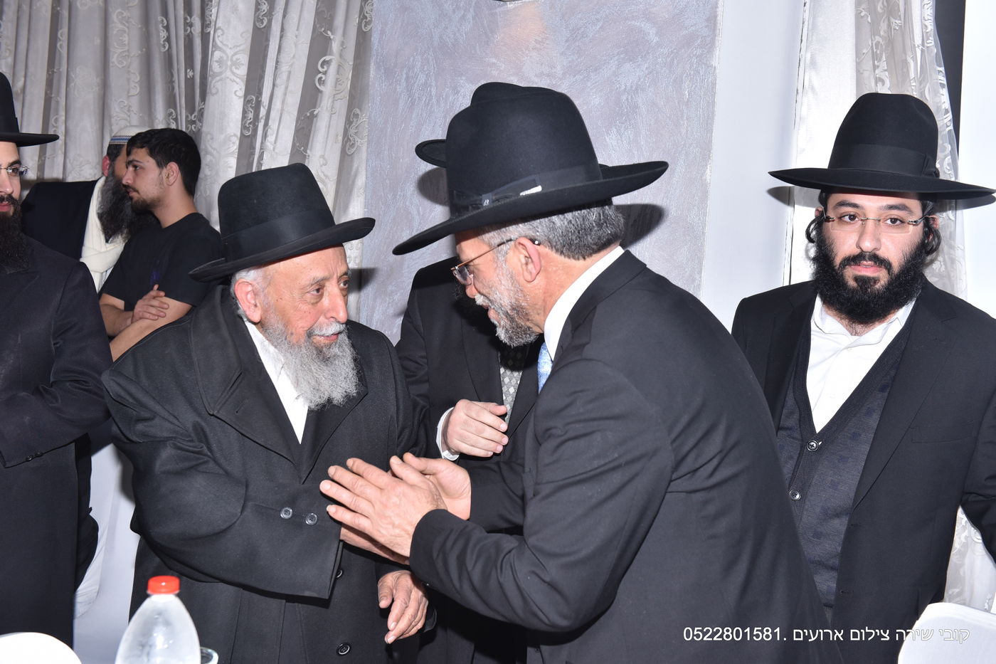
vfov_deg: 31.9
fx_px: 1162
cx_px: 498
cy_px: 332
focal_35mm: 42
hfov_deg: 46.4
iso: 400
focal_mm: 42
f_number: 5.6
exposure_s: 1/125
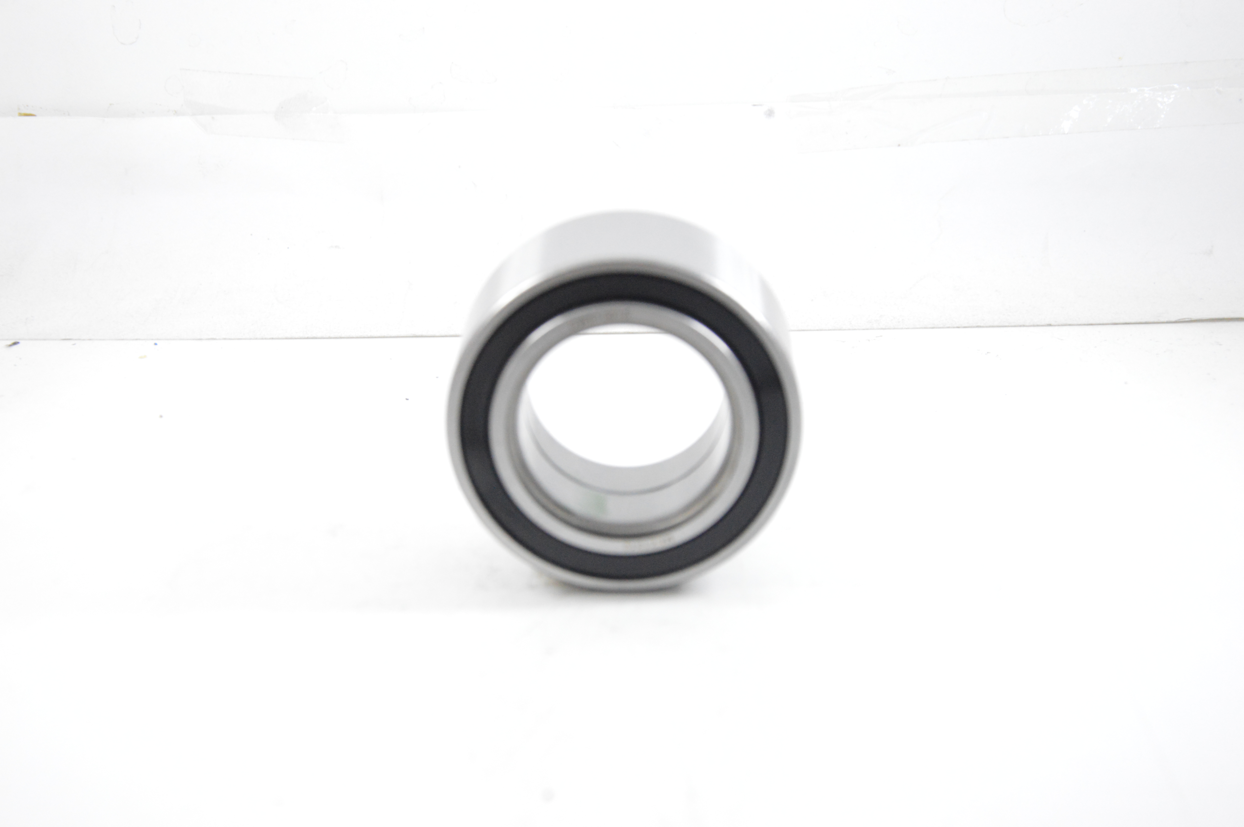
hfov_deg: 29.9
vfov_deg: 20.1
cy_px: 414
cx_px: 622
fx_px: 2330
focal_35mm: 68
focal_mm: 45
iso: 3200
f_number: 6.3
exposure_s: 1/100
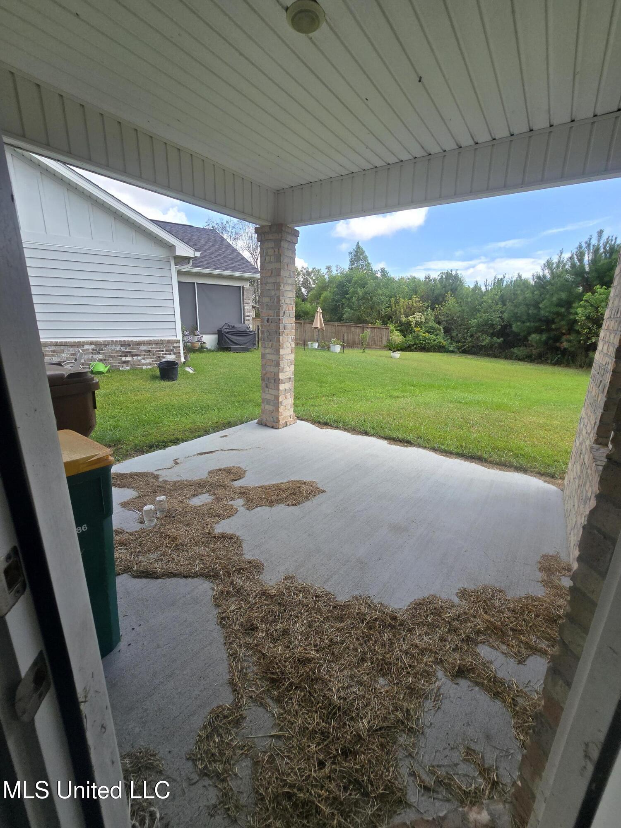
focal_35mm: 13
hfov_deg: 89.9
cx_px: 310
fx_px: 311
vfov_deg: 106.2
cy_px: 414
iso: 50
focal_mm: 2.2
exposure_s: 1/843
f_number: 2.2
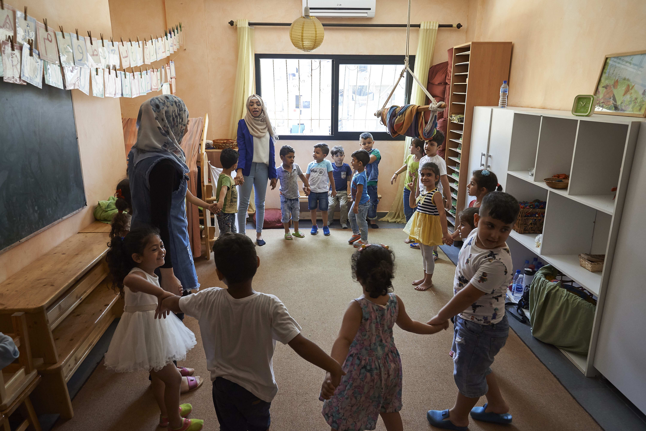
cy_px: 216
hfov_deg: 73.7
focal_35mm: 24
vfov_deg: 53.2
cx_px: 323
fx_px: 431
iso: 2000
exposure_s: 1/160
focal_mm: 24
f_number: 6.3
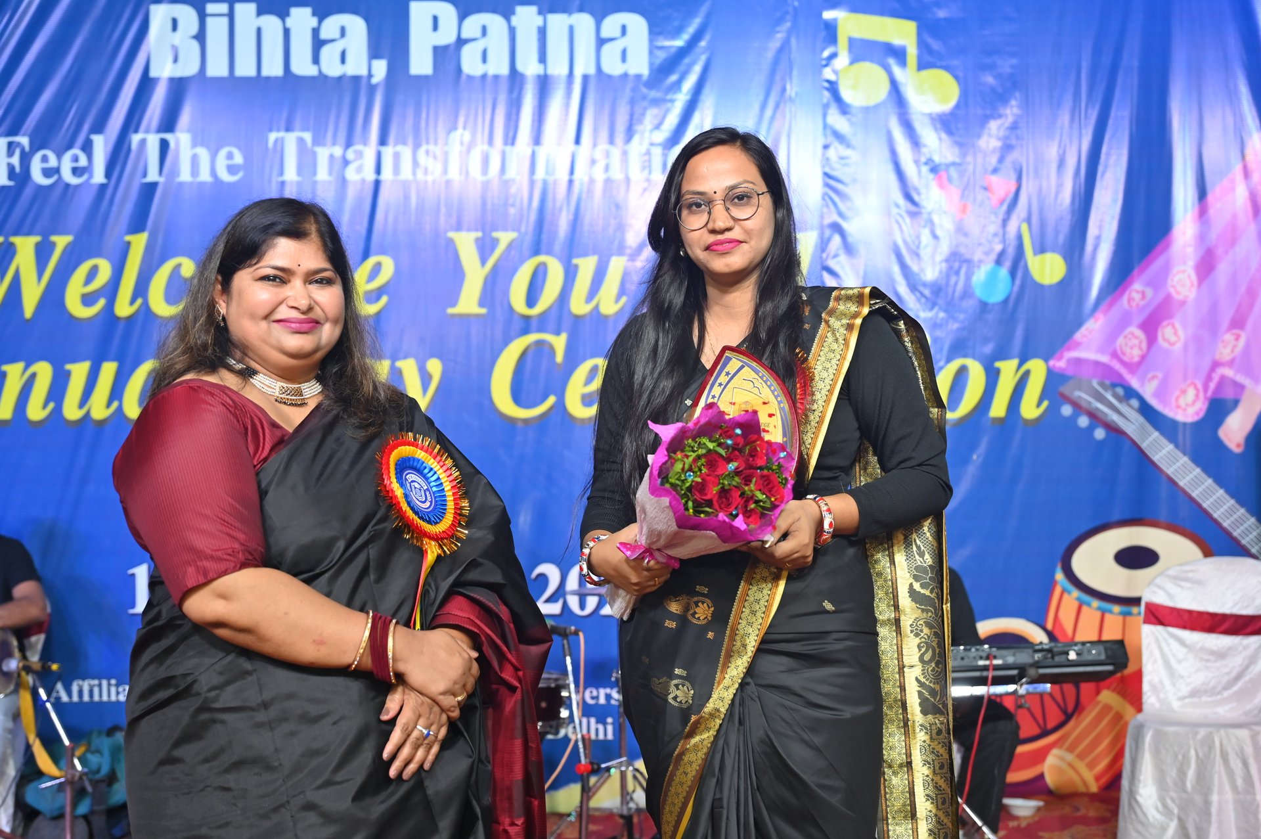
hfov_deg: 43.6
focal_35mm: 45
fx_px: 1575
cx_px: 630
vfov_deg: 29.8
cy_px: 420
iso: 500
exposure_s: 1/100
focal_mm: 45
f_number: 4
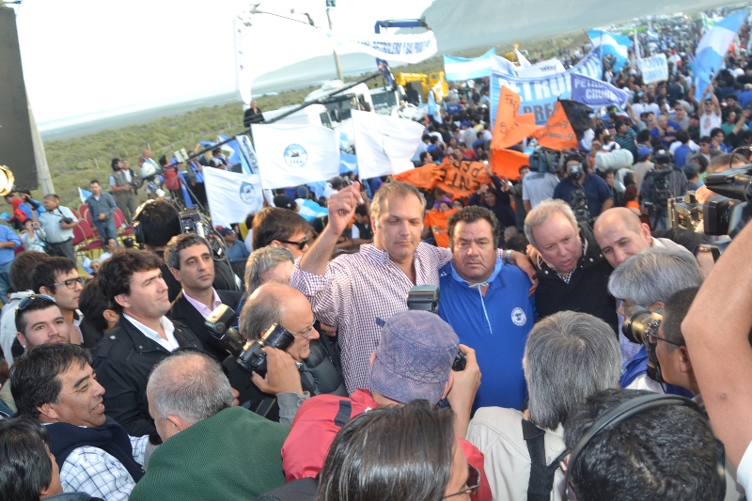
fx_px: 752
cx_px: 376
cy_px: 250
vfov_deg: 36.9
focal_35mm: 36
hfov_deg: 53.1
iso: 220
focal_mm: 24
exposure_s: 1/125
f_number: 5.6
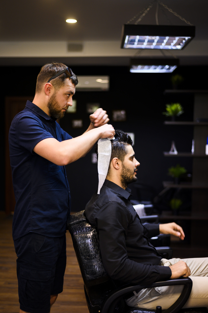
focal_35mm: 50
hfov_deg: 27.0
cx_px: 104
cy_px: 156
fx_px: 434
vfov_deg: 39.6
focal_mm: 50
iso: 400
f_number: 1.8
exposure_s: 1/100
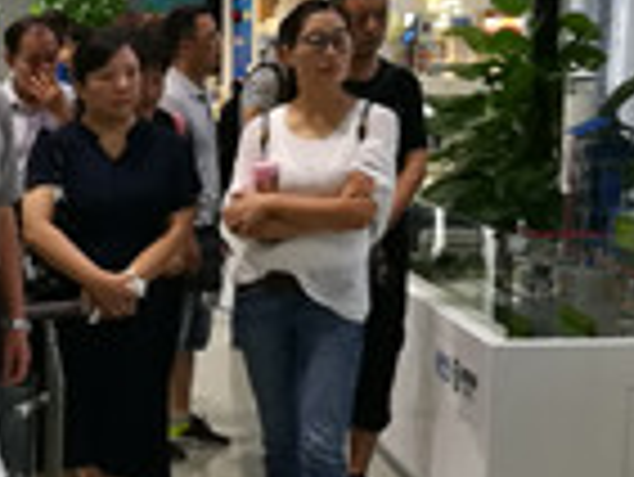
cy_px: 500
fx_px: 2108
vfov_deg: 12.7
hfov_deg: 16.2
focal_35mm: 115
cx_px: -189
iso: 160
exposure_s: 1/33.3
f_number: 2.2
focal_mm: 4.5
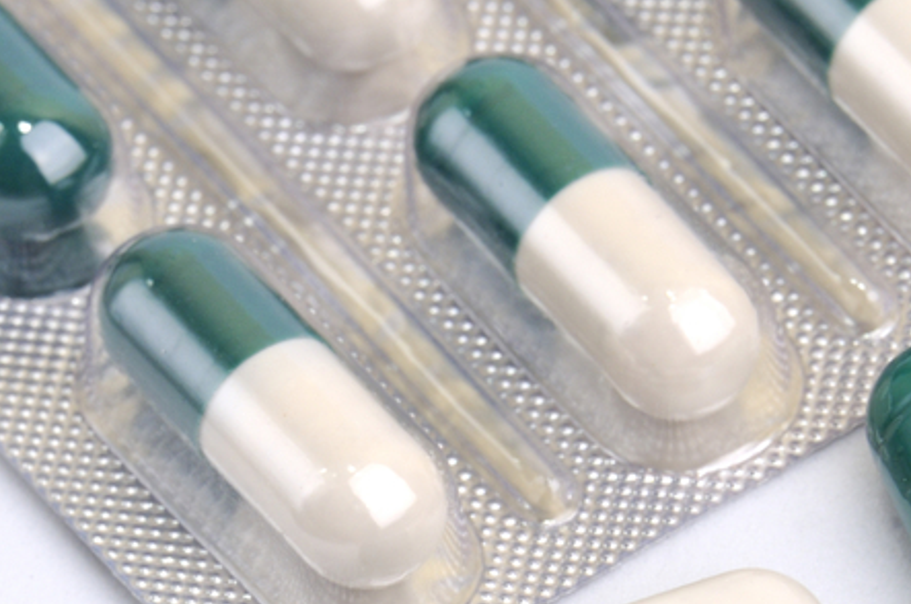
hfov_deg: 4.5
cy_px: 512
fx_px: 11551
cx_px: 477
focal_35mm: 457
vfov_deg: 3.0
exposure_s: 1/60
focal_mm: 135
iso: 200
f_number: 11
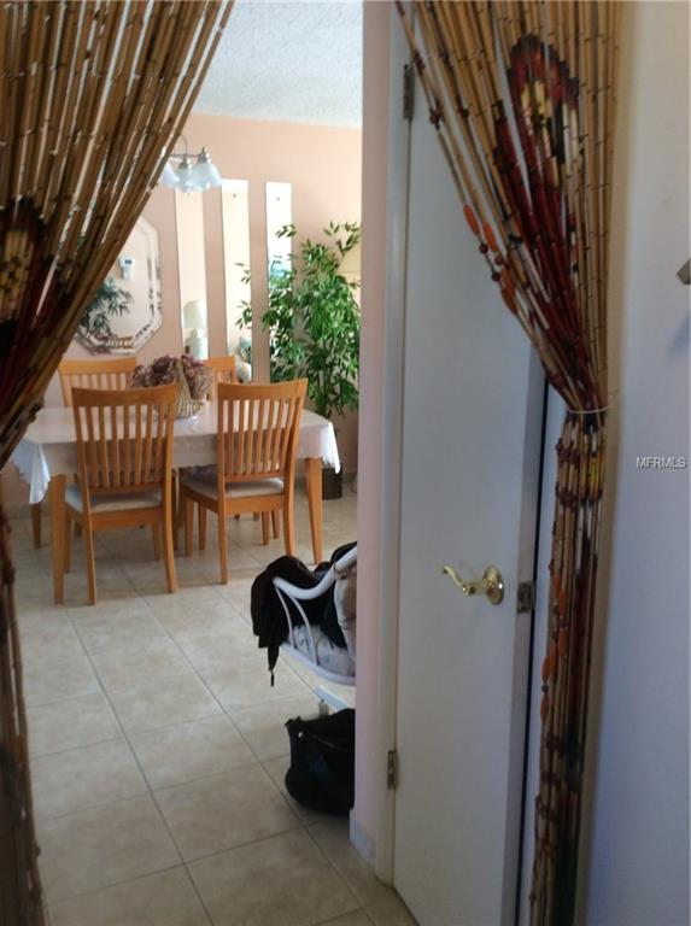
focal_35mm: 32
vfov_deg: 56.9
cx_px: 346
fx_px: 855
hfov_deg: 44.0
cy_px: 463
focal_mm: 3.3
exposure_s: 1/24
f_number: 2.4
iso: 32
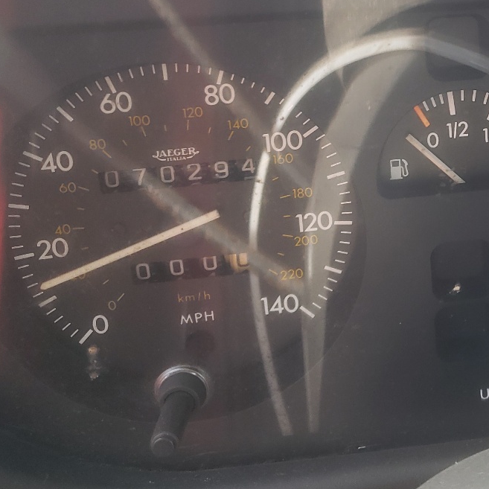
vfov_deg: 29.8
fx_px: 895
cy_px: 98
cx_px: 505
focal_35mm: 56
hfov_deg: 28.4
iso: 59
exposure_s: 1/120
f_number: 1.5
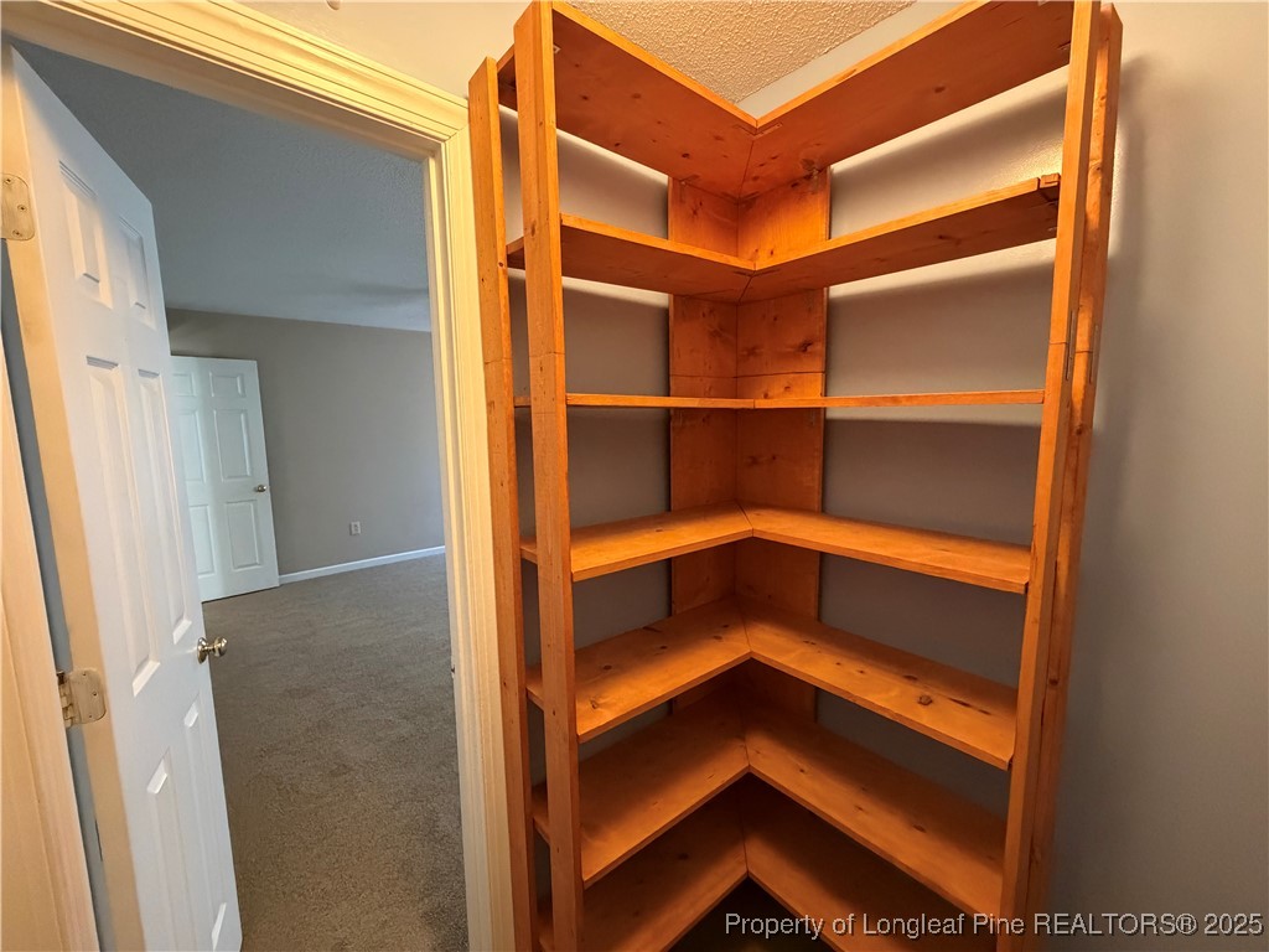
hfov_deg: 102.1
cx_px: 634
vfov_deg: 85.7
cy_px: 476
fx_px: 513
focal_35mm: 14
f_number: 2.2
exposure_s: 1/60
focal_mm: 2.22
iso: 1000
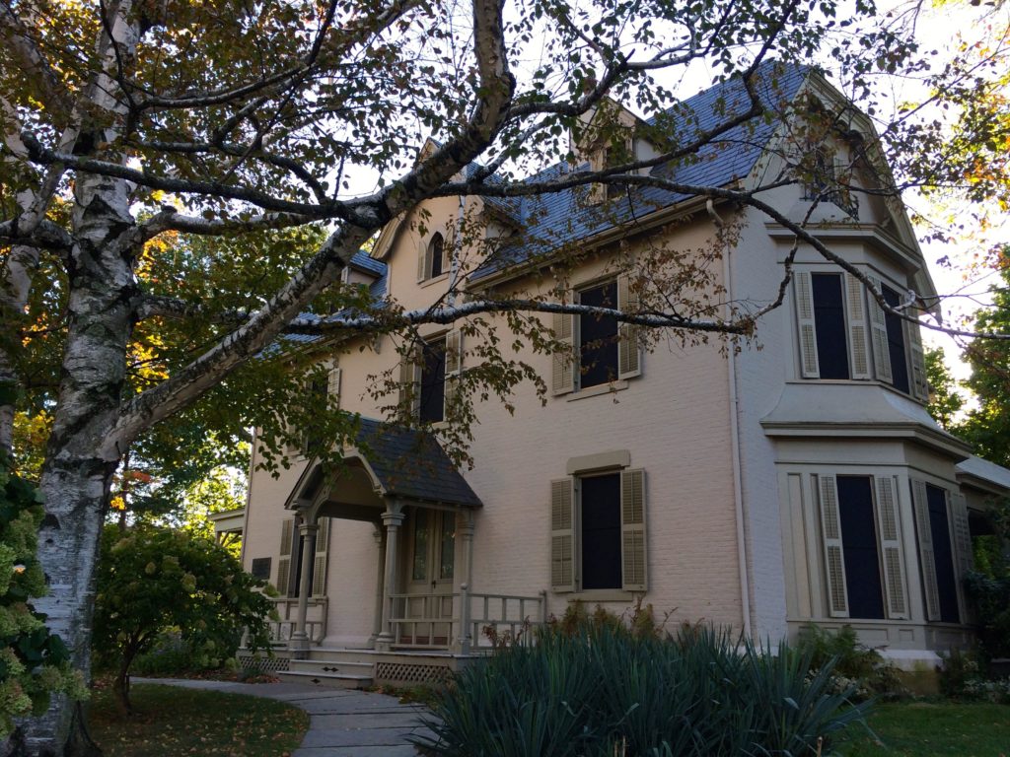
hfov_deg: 61.7
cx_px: 505
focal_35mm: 29
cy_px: 378
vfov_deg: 48.2
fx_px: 846
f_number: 2.2
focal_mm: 4.15
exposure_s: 1/176
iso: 32
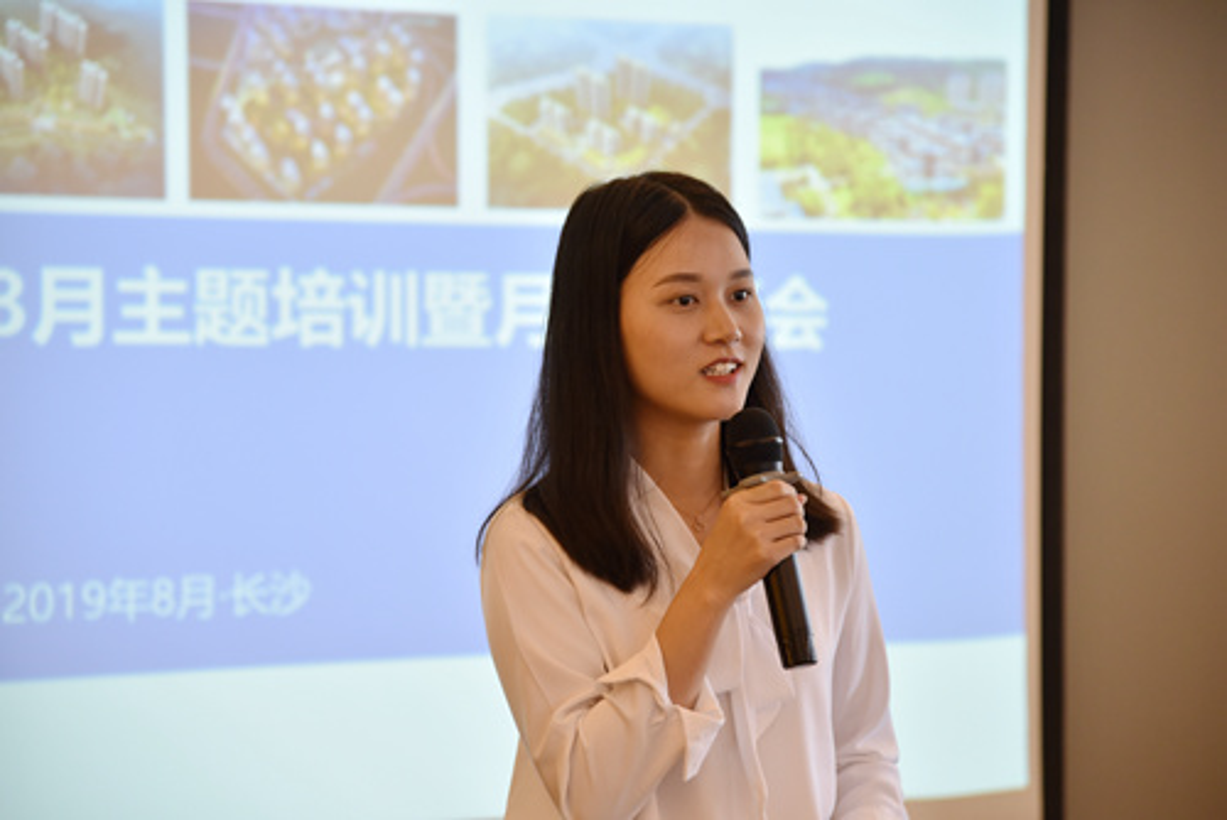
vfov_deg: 12.5
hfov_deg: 18.6
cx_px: 614
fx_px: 3751
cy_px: 410
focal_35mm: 110
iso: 1600
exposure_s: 1/125
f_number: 4
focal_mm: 110
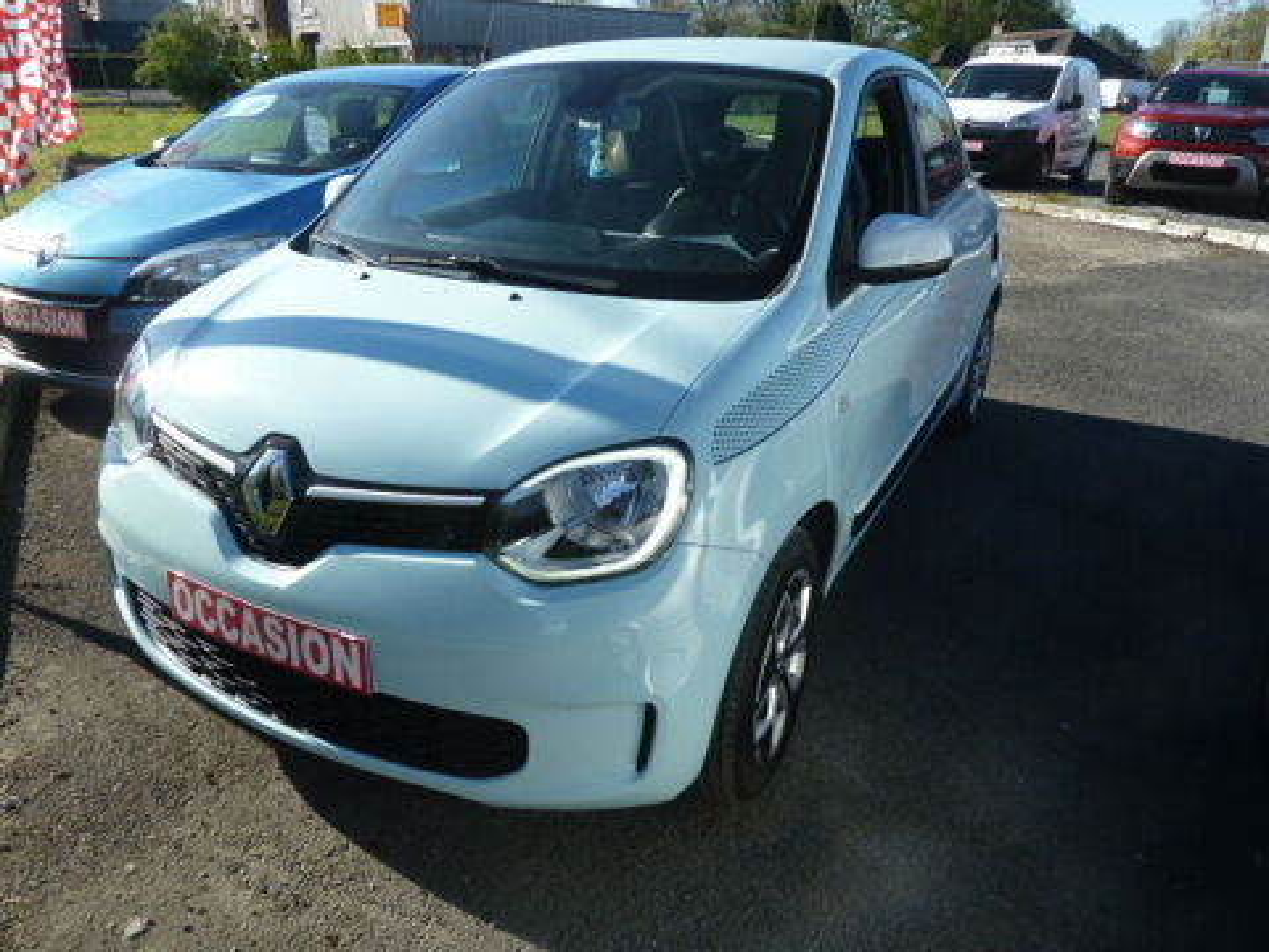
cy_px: 476
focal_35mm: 25
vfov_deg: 54.9
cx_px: 634
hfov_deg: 69.4
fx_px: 916
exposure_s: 1/320
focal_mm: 4.1
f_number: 4
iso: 80
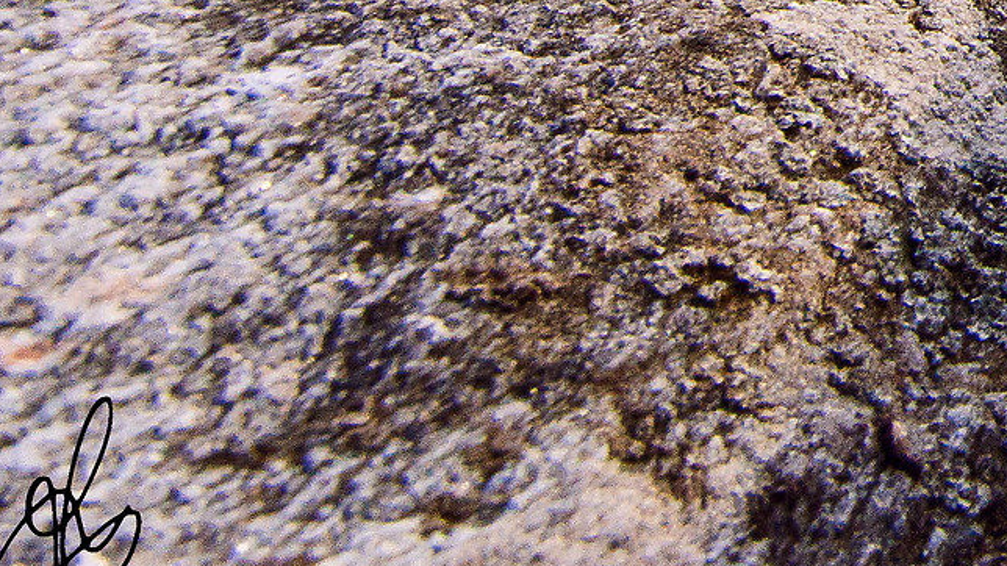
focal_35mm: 82
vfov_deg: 12.7
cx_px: 1836
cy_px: -596
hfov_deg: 19.2
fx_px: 2189
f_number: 18
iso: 100
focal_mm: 14
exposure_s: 1/160
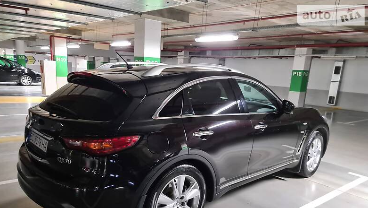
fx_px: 283
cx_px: 183
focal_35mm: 29
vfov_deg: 39.7
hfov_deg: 66.0
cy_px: 141
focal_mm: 5.4
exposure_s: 1/25
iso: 640
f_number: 1.8
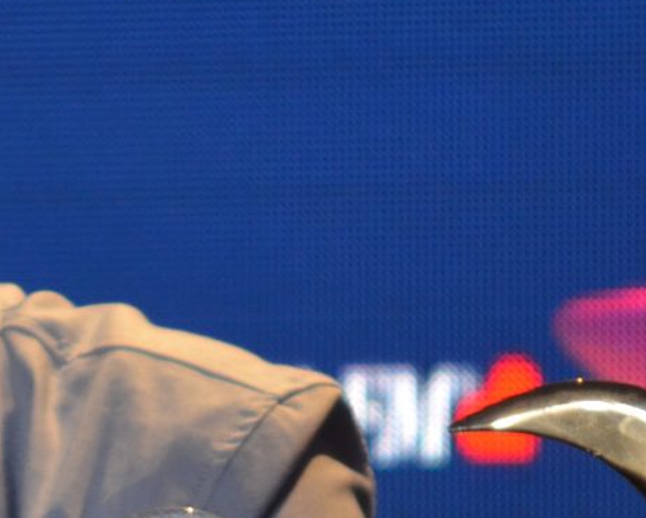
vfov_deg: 1.3
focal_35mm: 1239
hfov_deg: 1.6
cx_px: -99
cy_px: 391
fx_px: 23709
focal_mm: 200
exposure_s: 1/80
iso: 800
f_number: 5.6
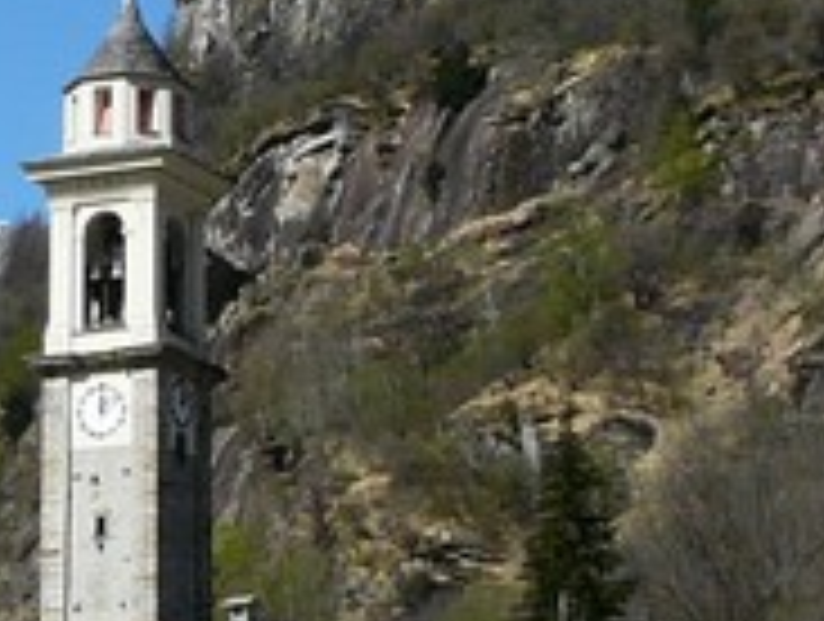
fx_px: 4412
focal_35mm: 185
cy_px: 153
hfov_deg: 10.4
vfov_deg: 8.0
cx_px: -234
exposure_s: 1/400
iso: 100
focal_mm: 5.4
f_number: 6.3
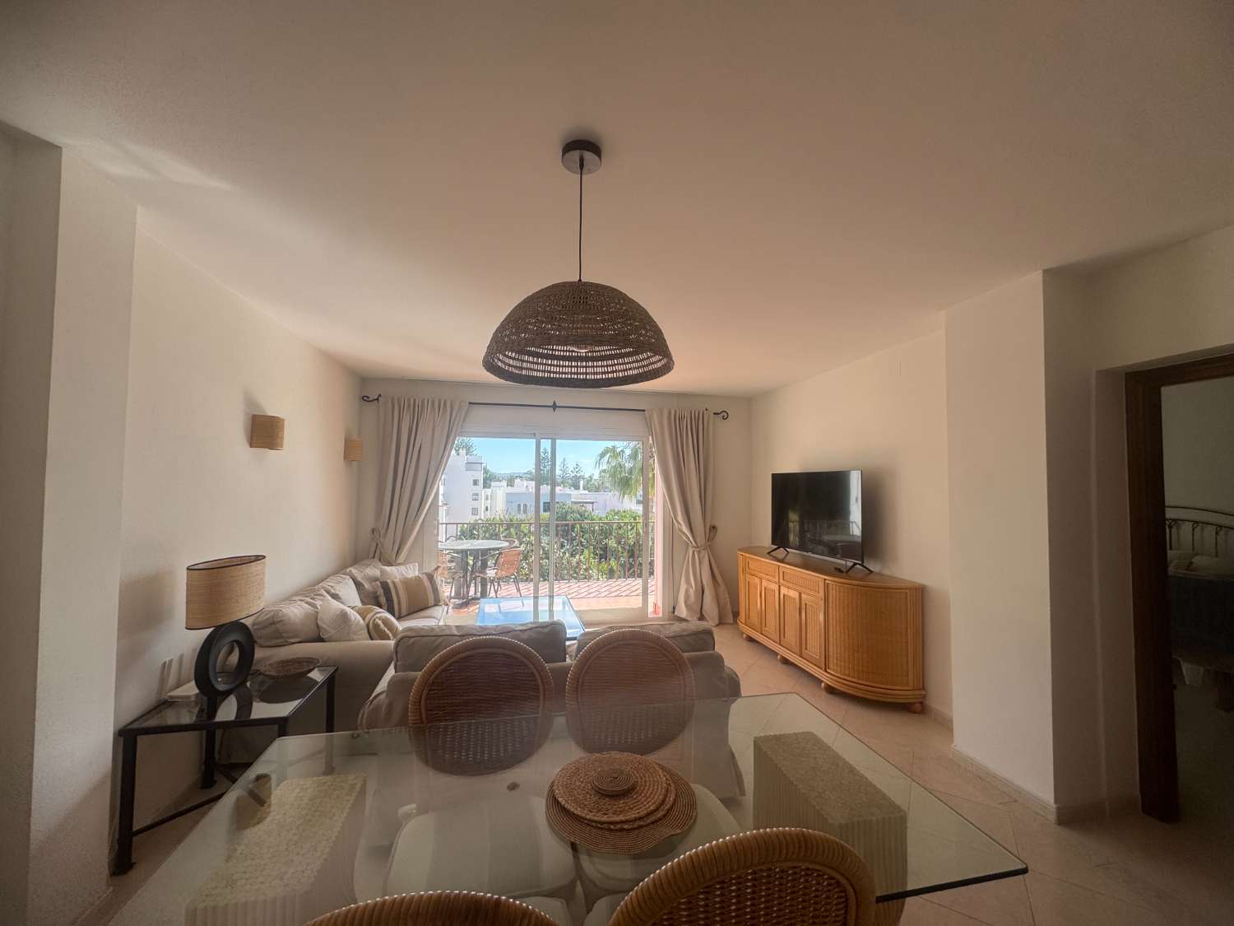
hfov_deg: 102.1
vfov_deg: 85.7
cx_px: 617
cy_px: 463
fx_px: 499
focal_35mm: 14
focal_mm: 2.22
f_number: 2.2
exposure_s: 1/320
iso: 40
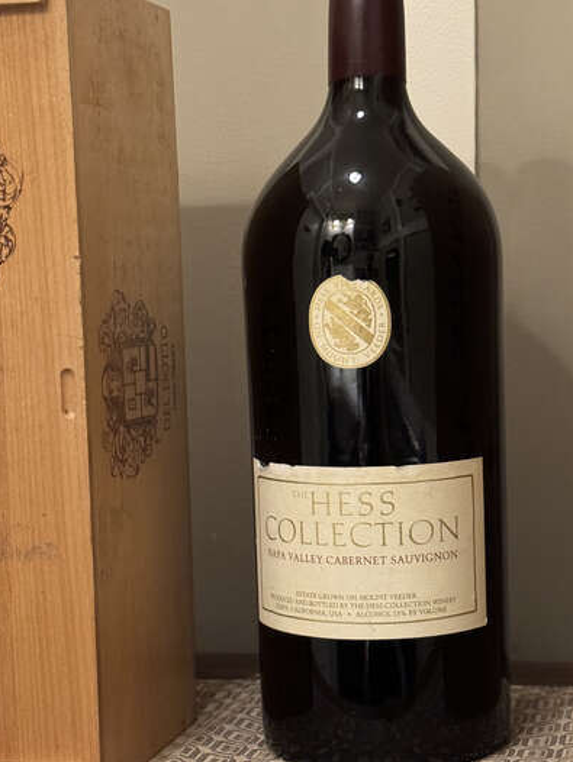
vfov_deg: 26.7
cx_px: 373
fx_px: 1610
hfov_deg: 20.1
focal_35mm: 73
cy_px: 382
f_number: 1.78
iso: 640
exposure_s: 1/24
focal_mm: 6.86
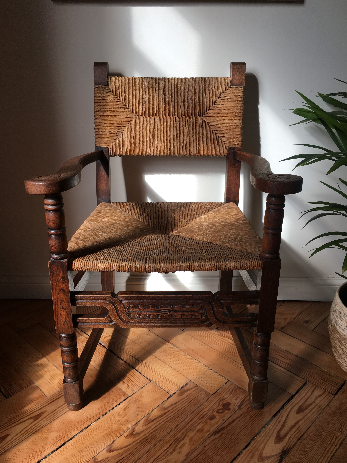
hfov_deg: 48.2
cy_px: 232
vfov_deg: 61.7
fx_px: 388
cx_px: 174
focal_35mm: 29
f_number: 2.2
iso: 25
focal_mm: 4.15
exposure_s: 1/100
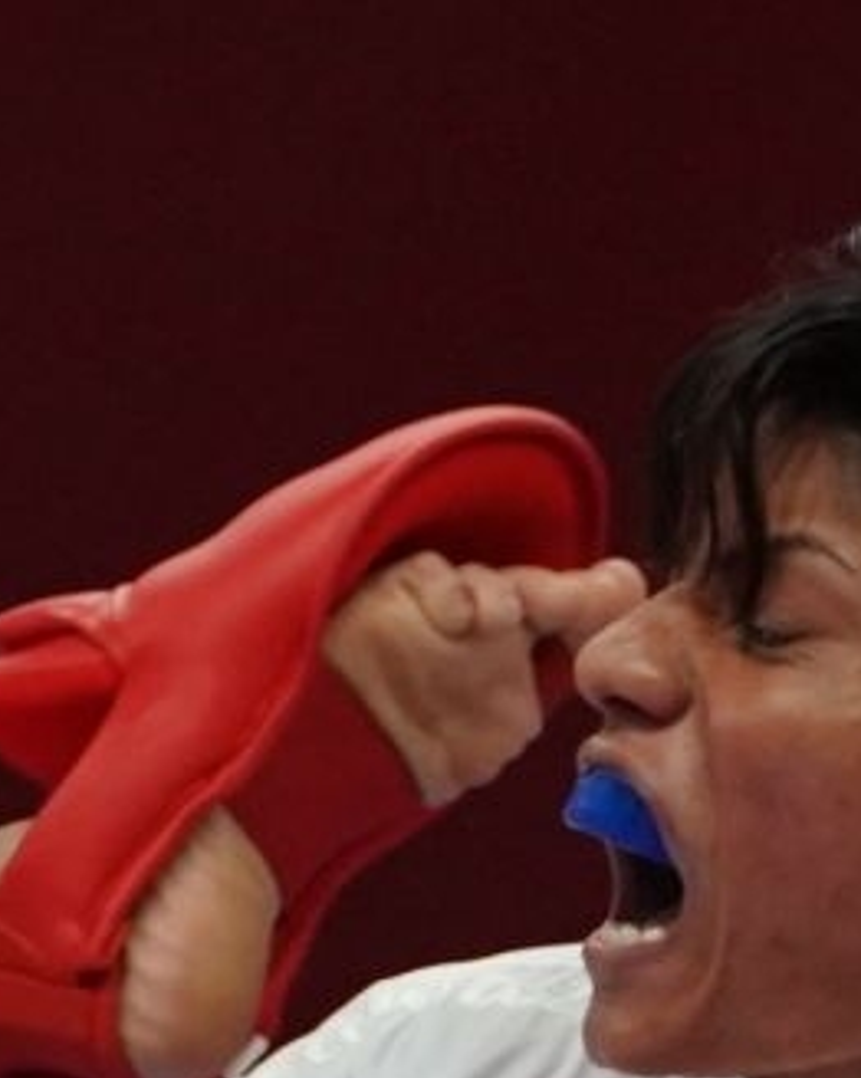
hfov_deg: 0.8
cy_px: 1594
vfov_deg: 1.0
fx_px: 61246
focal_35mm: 1921
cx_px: -460
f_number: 4
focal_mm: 249
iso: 2500
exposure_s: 1/1000
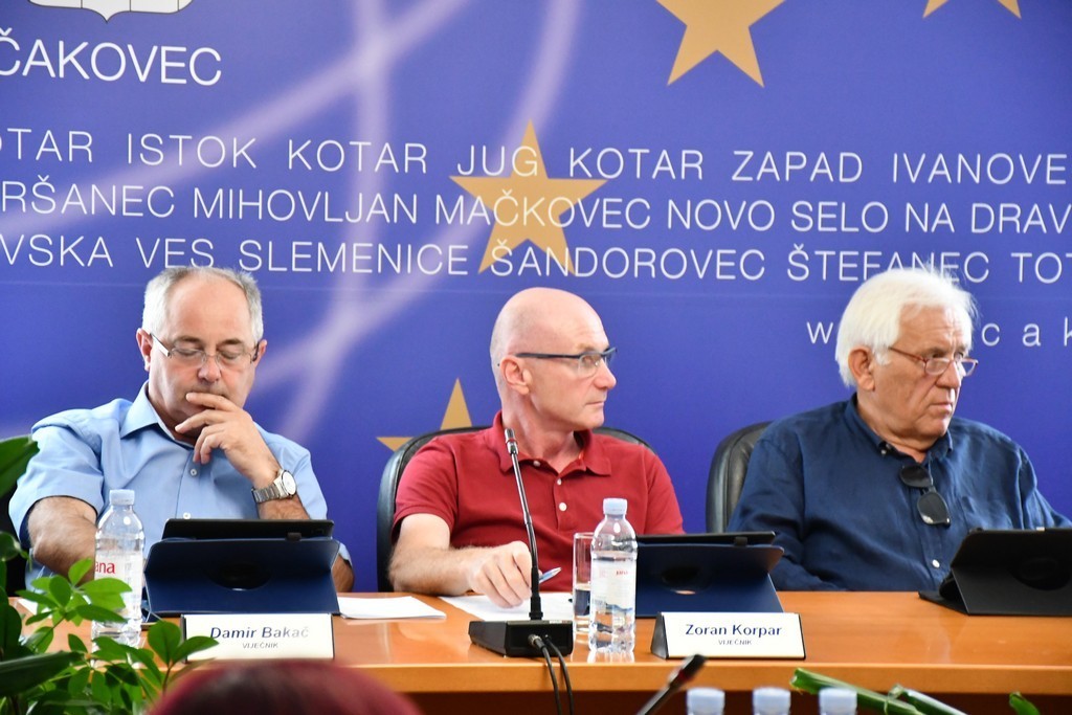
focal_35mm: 135
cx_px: 536
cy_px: 358
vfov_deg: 10.2
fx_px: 4020
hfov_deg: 15.2
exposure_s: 1/125
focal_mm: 90
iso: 4000
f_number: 5.3
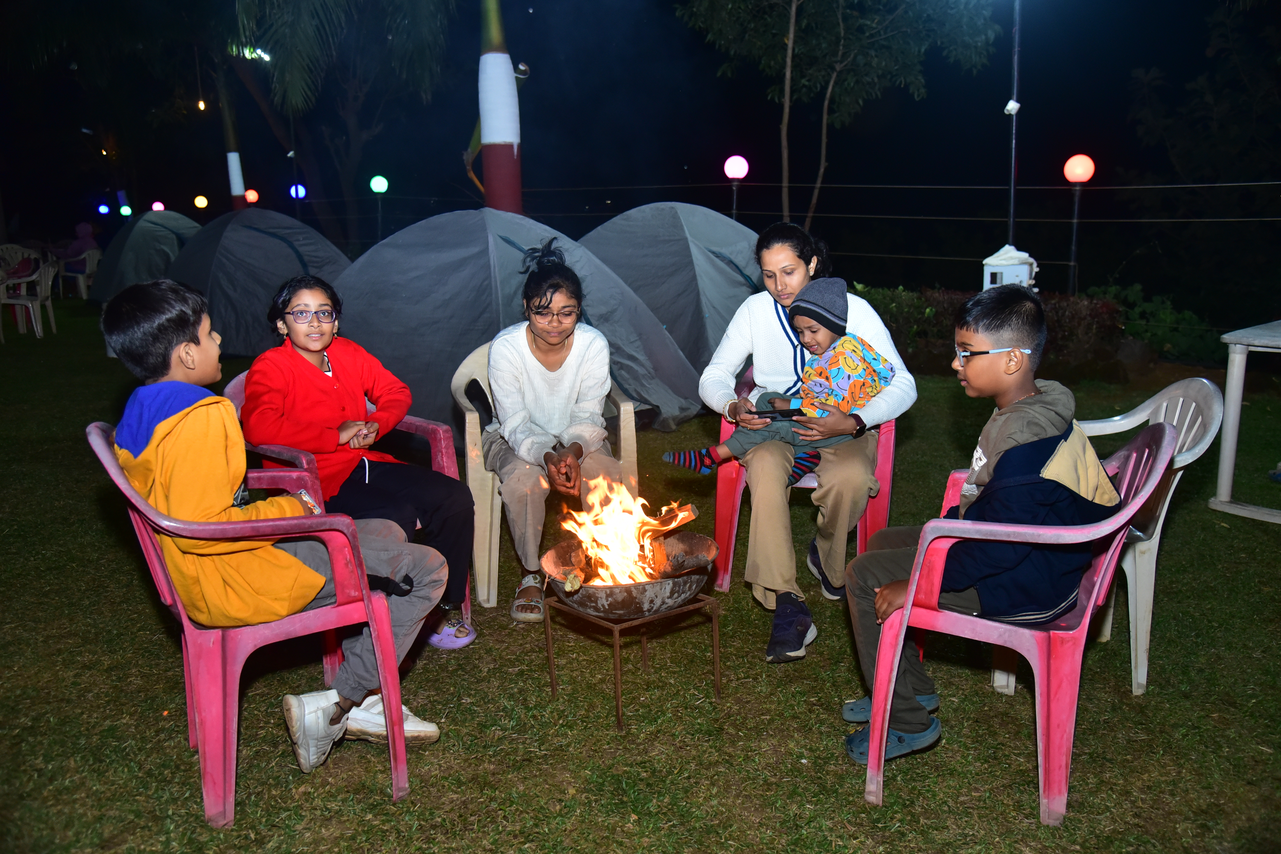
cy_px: 427
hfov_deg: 60.3
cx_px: 640
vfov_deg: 42.3
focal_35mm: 31
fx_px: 1103
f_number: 4.5
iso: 2000
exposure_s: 1/160
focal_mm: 31
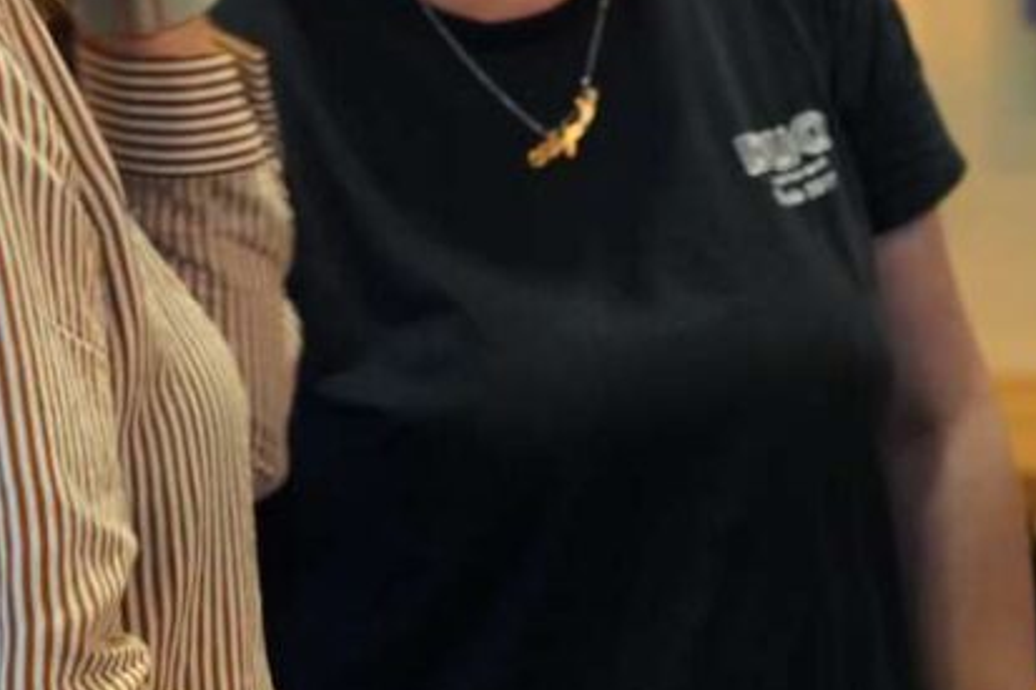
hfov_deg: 12.7
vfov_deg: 8.5
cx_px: 908
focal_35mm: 161
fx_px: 4631
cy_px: 33
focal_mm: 65
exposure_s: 1/125
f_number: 5
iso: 6400
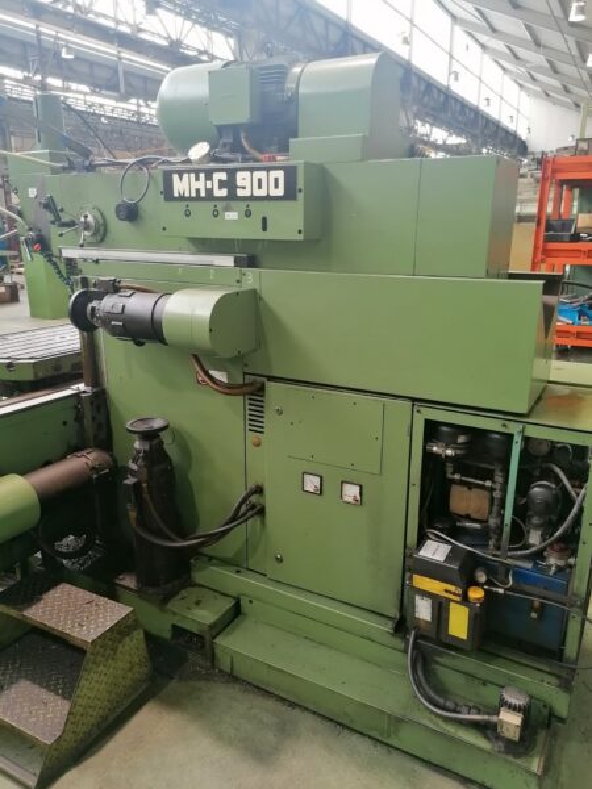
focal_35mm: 27
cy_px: 394
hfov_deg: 51.4
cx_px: 296
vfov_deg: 65.3
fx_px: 616
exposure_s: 1/33.3
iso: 125
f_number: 1.8
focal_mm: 4.75
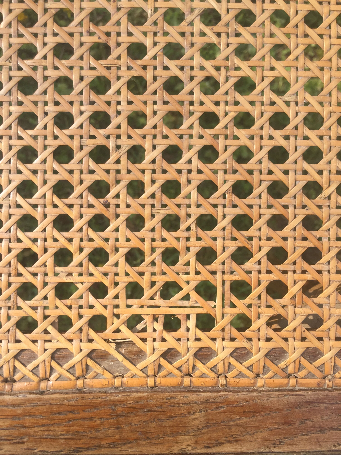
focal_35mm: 29
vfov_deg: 61.7
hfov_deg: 48.2
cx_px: 170
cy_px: 228
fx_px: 381
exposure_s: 1/599
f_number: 2.2
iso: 32
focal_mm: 4.15
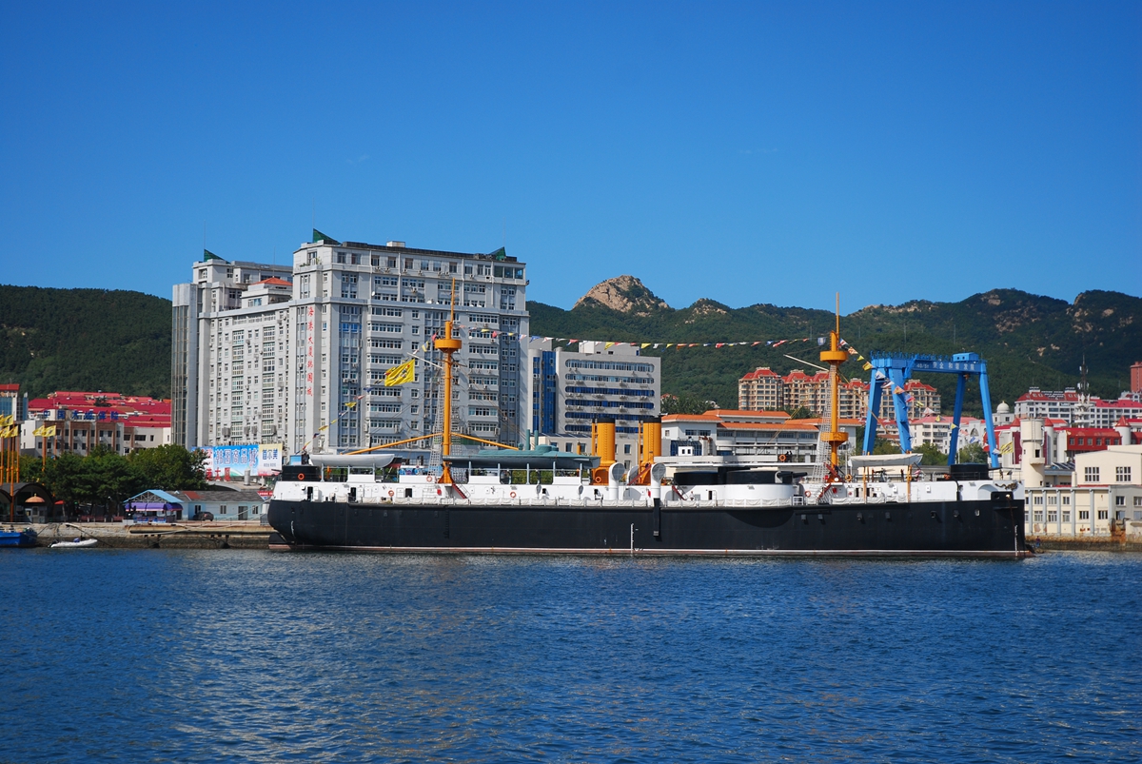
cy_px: 382
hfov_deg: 28.0
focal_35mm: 72
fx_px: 2286
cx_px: 571
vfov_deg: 19.0
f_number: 4.5
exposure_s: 1/800
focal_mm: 48
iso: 100
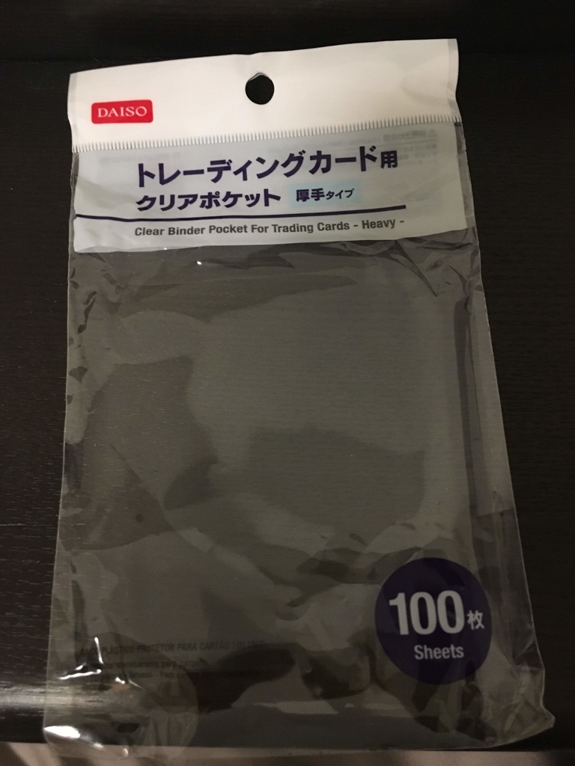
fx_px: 642
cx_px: 288
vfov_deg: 61.7
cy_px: 383
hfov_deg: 48.2
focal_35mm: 29
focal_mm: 4.15
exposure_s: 1/15
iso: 200
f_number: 2.2
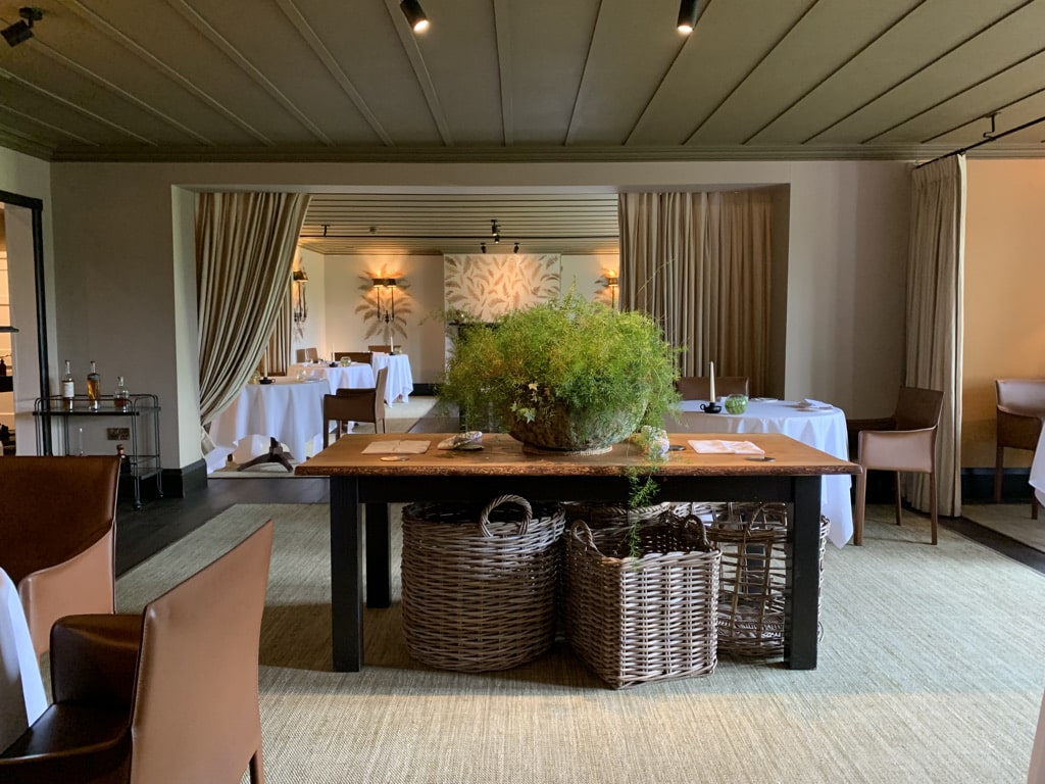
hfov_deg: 67.3
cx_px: 522
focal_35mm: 26
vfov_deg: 53.1
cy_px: 392
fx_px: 785
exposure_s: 1/50
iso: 320
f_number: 1.8
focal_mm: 4.25
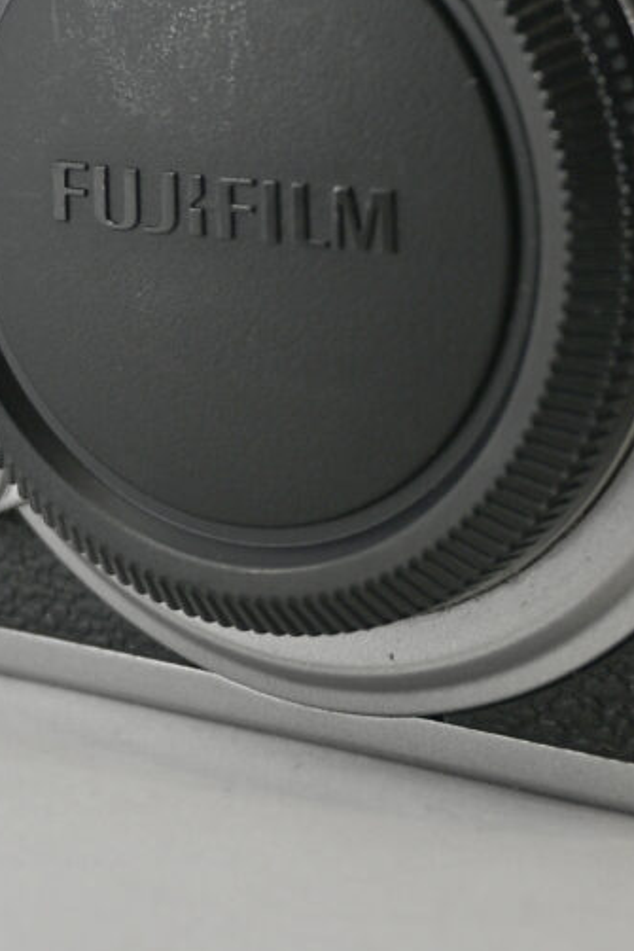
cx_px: 367
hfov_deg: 10.4
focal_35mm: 132
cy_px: -356
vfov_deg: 14.7
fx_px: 3482
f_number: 4.2
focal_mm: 23
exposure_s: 1/200
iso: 100
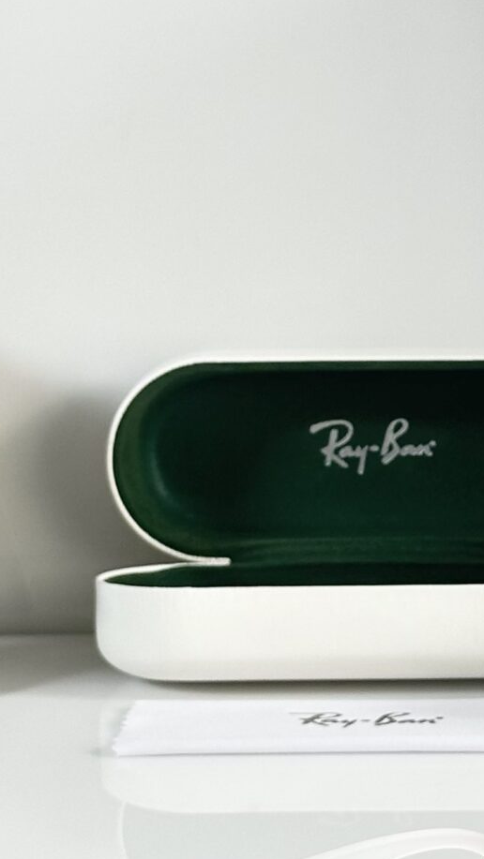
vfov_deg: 14.7
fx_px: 3330
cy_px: 422
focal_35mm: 146
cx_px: 525
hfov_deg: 8.3
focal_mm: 6.86
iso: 64
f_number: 1.78
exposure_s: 1/100
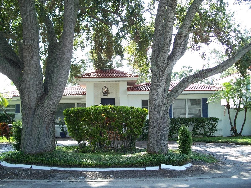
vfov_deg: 38.7
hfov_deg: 50.1
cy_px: 94
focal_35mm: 37
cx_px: 126
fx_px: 268
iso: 64
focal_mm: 7.8
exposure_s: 1/125
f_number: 2.8
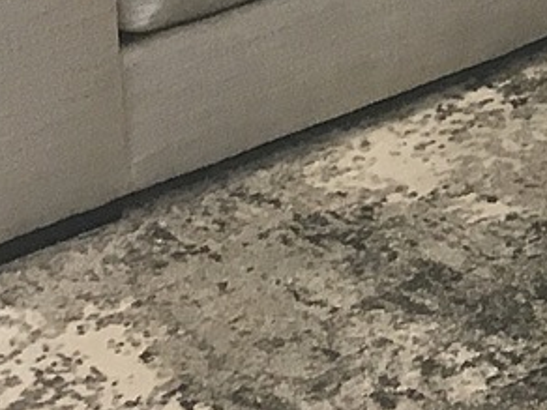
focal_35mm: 191
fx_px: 3018
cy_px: -725
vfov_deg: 7.1
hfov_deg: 9.4
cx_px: 1220
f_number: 2.2
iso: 80
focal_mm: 4.15
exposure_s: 1/30
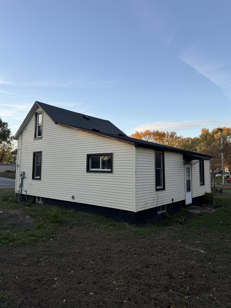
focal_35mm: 24
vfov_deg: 71.6
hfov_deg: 56.8
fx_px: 214
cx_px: 116
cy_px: 154
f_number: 1.78
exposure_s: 1/757
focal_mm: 6.76
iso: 80
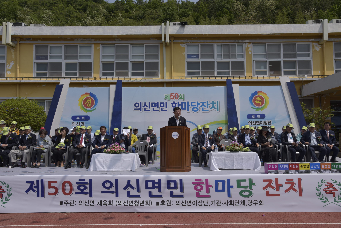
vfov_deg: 43.6
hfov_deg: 61.9
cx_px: 170
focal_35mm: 30
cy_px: 114
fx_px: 284
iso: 64
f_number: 11
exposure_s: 1/200
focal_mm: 30
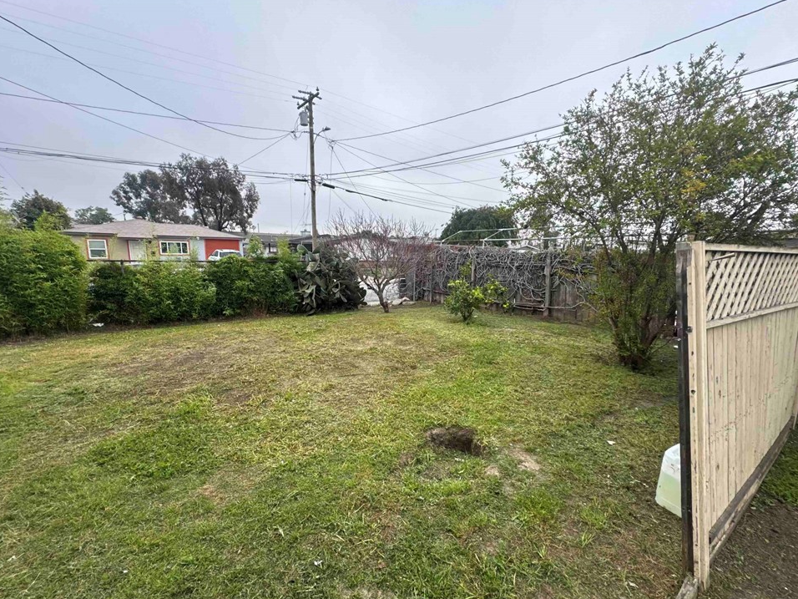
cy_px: 312
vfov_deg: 81.7
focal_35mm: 15
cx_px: 391
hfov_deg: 98.2
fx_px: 346
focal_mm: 2.22
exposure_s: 1/272
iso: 40
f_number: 2.2
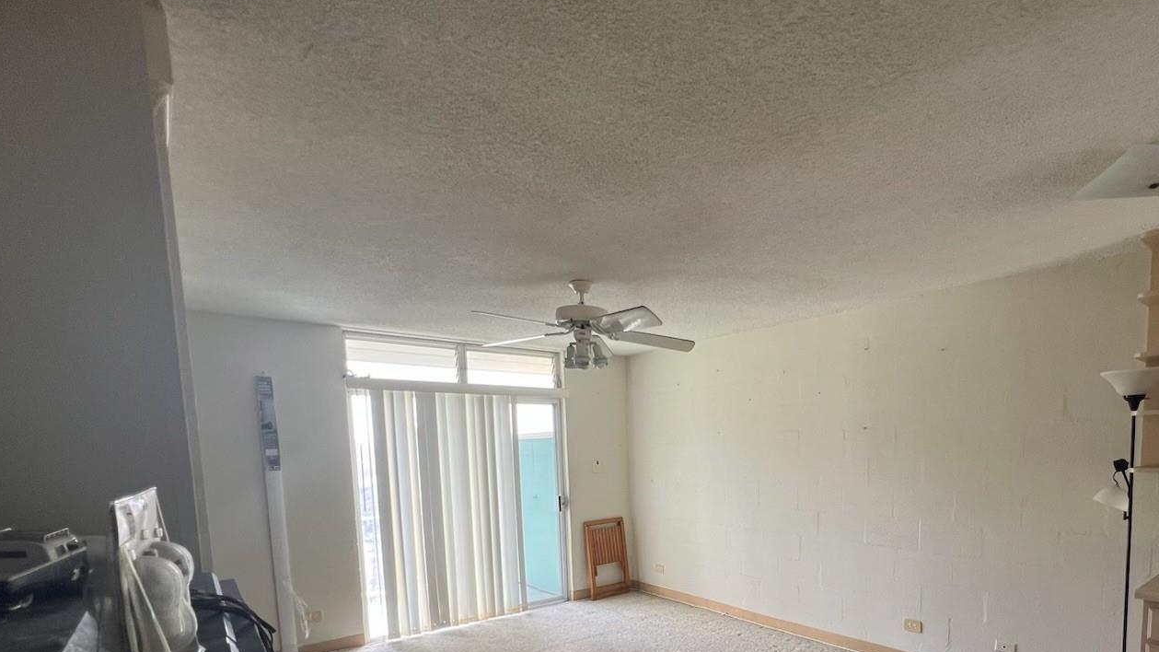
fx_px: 553
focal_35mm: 18
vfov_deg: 57.1
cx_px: 710
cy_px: 509
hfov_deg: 91.2
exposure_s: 1/99
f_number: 1.8
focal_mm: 1.57
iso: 50
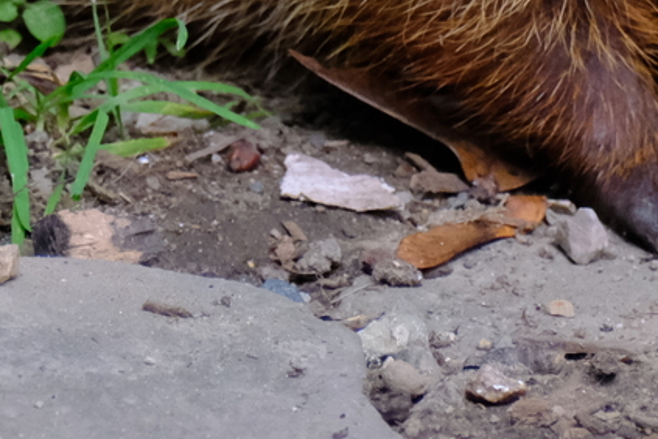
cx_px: 459
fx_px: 37302
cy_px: -311
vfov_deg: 0.7
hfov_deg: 1.0
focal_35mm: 2041
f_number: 5.6
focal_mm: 300
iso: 4000
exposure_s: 1/250
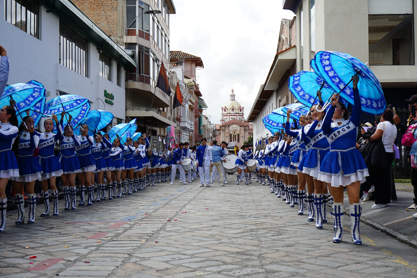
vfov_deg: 27.0
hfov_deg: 39.6
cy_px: 139
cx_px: 208
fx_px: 579
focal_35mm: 50
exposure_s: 1/100
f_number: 10
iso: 100
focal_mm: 50
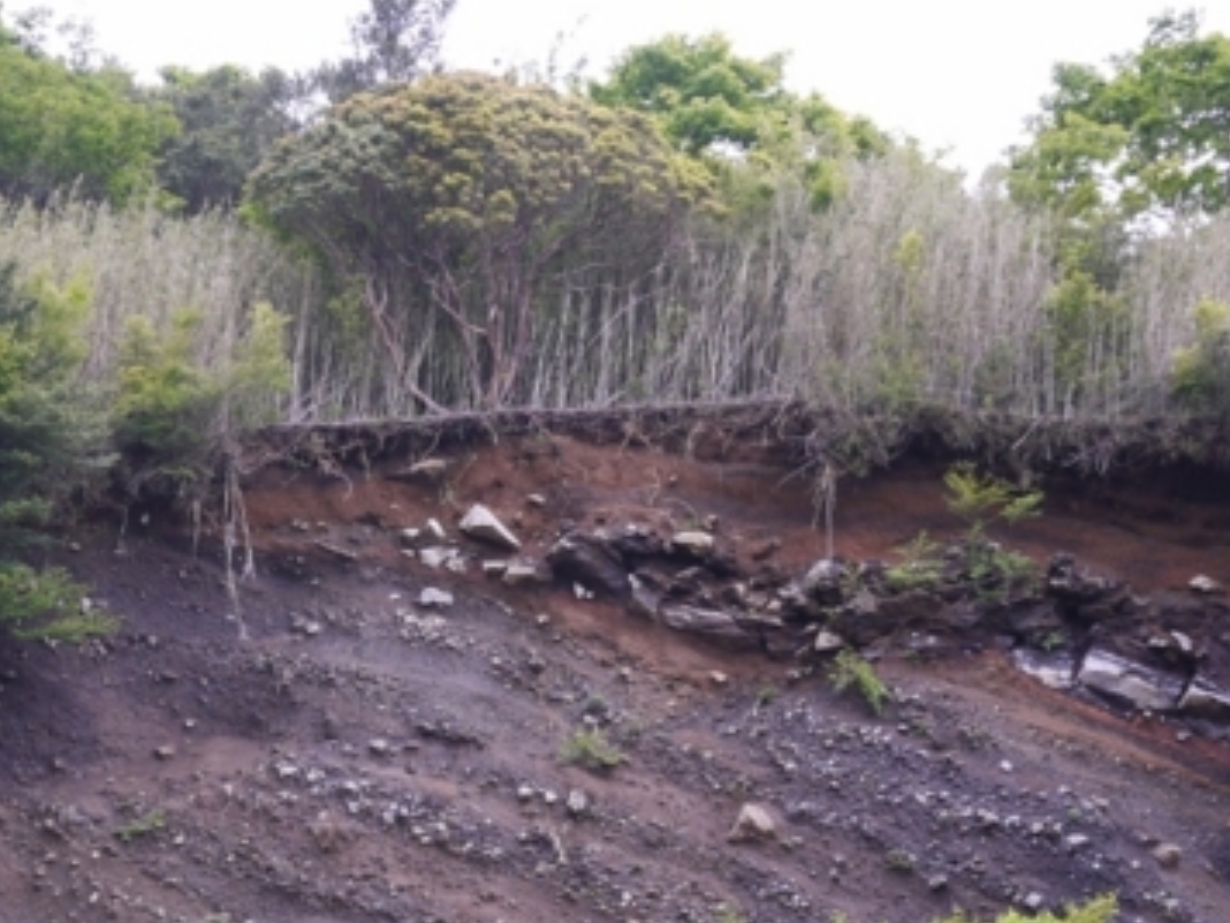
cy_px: 906
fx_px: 3198
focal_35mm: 90
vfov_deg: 16.1
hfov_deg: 21.7
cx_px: 377
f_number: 7.1
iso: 200
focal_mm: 20
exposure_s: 1/60
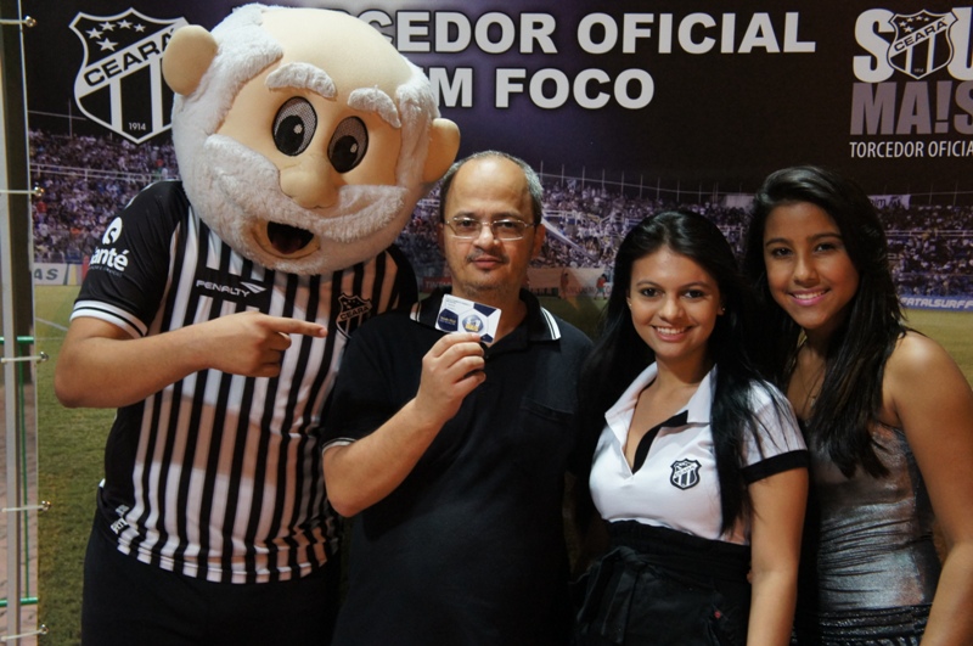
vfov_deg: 27.2
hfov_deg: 40.0
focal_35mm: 50
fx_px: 1336
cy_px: 323
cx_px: 486
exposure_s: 1/30
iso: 1600
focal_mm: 33
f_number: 4.5
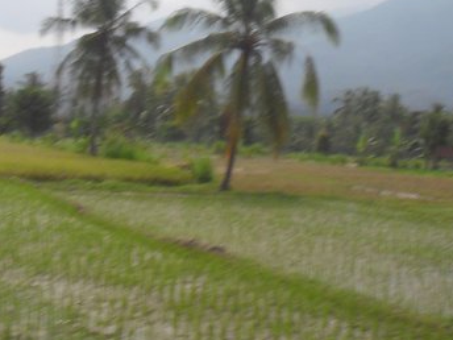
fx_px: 1479
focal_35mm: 113
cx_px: 315
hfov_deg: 17.4
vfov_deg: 13.1
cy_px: 137
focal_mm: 6.2
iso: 100
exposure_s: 1/200
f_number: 2.8
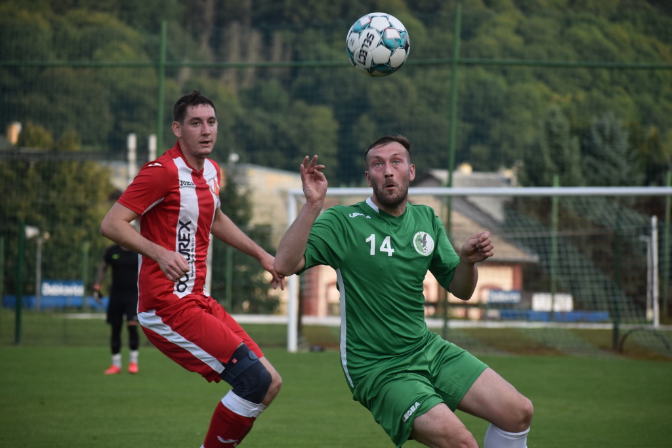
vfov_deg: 6.8
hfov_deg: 10.2
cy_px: 224
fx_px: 3780
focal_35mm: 202
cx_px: 336
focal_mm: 135
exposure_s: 1/1000
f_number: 4.8
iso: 400
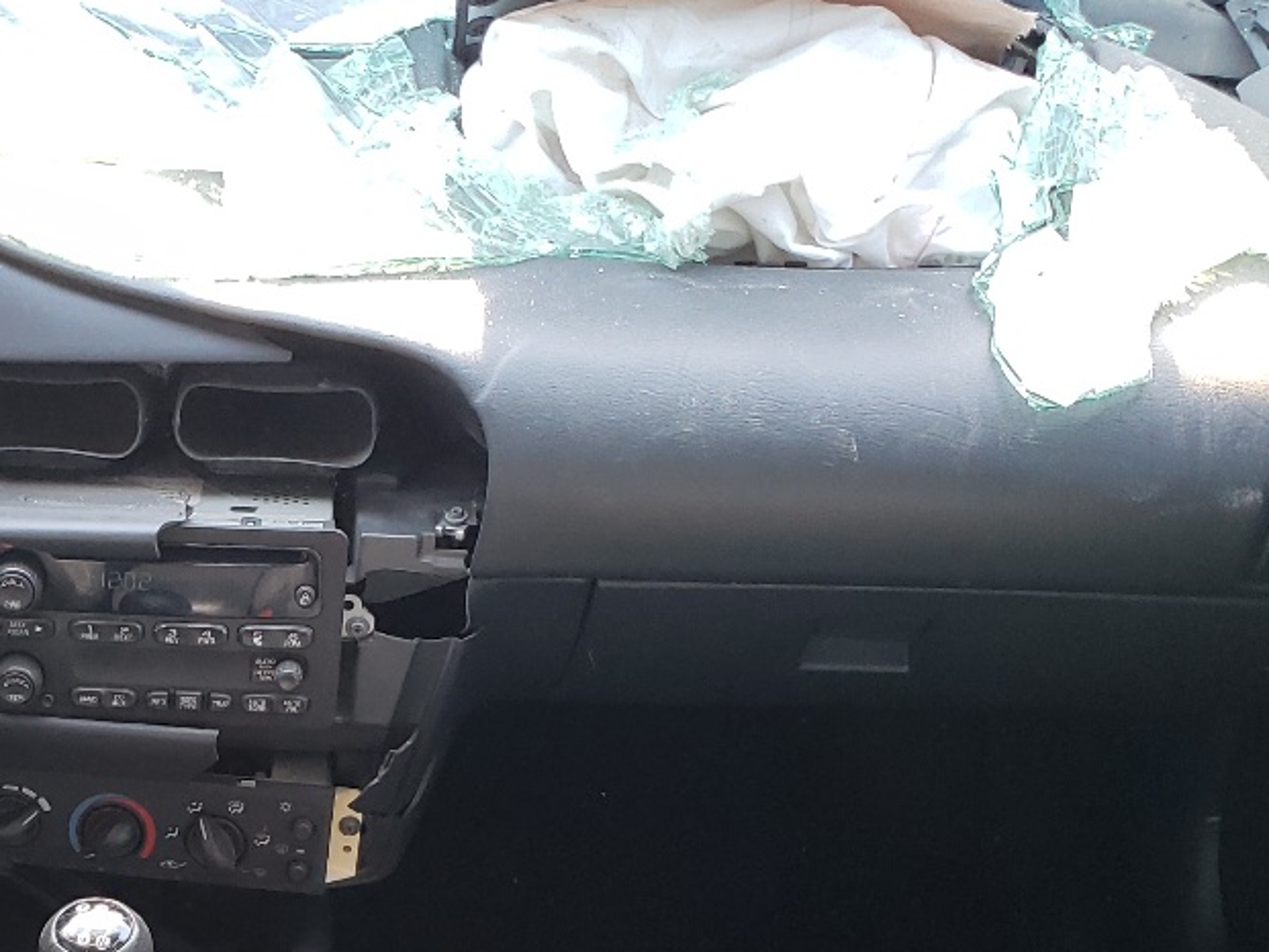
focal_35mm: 67
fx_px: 2457
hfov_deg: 27.5
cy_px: 1017
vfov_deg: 21.0
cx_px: 47
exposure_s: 1/120
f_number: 1.5
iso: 61
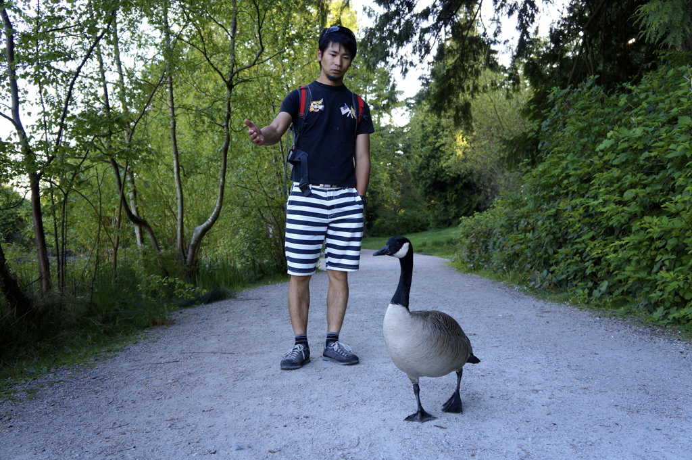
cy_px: 230
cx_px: 346
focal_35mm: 34
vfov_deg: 38.3
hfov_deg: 55.2
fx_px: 662
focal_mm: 23
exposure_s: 1/160
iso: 200
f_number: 4
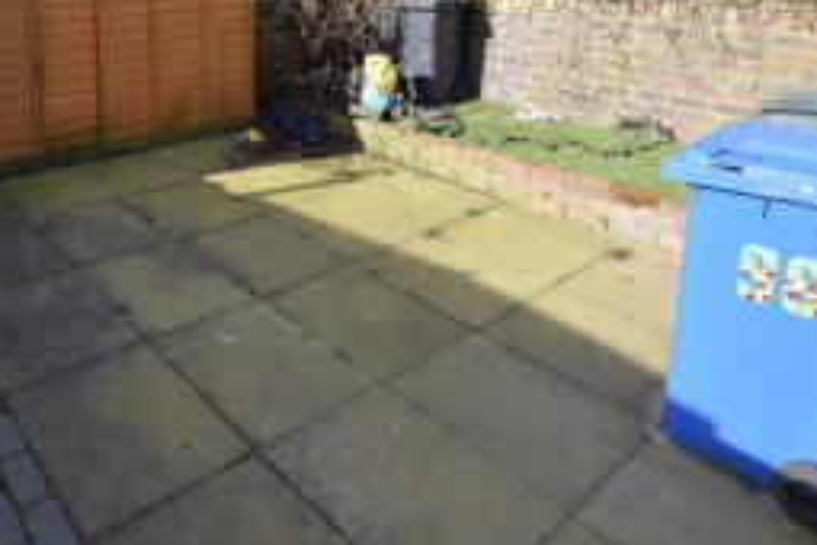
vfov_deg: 43.5
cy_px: 85
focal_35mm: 28
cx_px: 243
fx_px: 635
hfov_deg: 63.0
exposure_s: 1/200
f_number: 8
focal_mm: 10
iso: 200
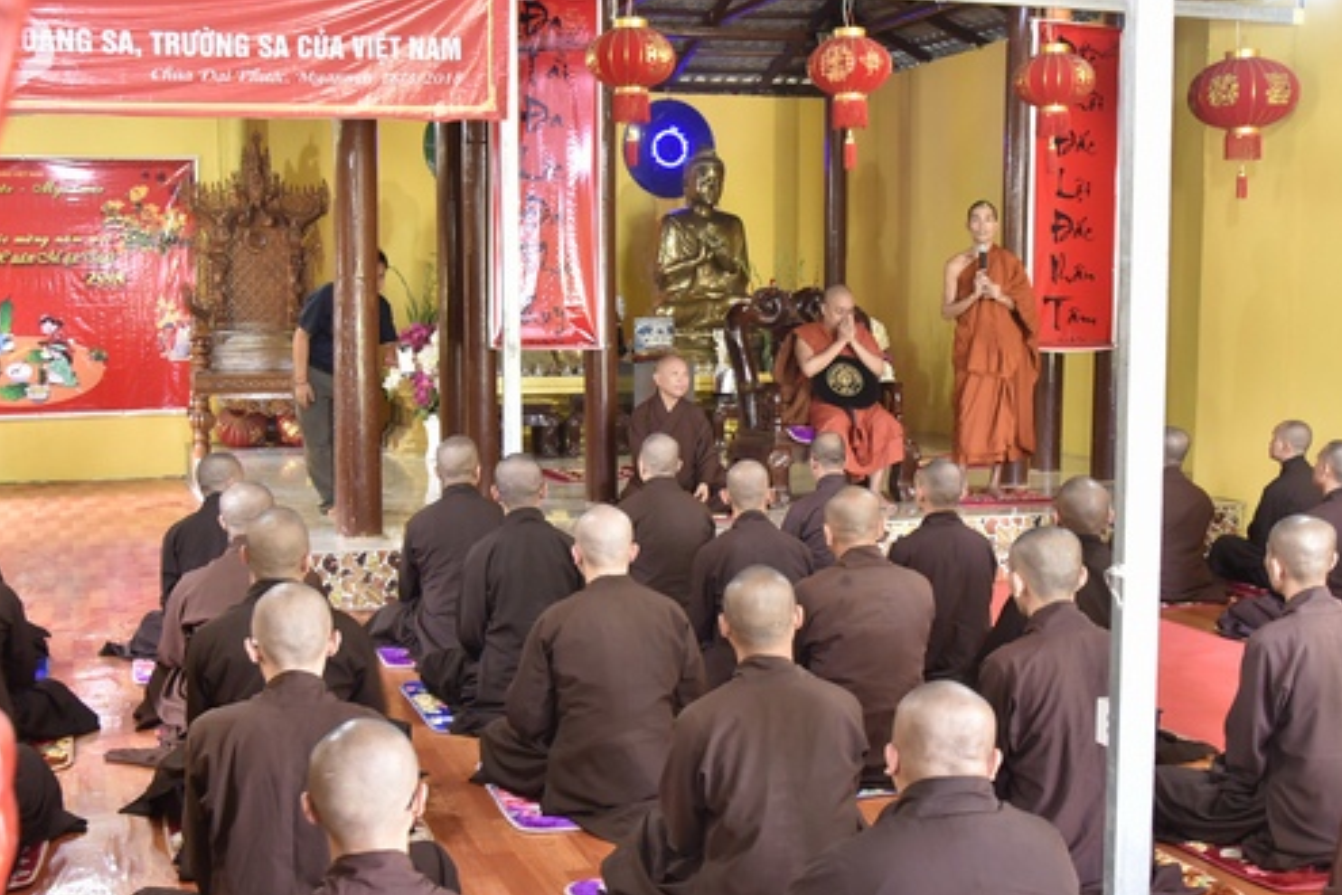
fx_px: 1566
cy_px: 460
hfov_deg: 46.4
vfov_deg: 31.9
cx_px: 670
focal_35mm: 42
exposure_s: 1/15
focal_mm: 32
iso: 1600
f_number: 5
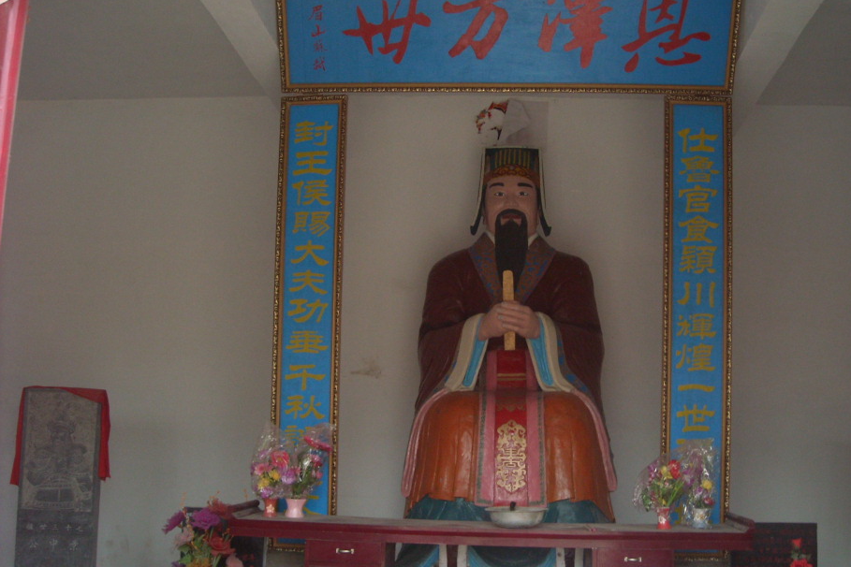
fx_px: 969
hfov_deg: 47.3
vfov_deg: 32.6
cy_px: 298
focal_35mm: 41
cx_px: 478
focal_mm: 5.7
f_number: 2.8
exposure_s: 1/60
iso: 191
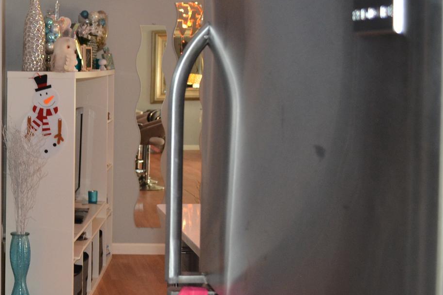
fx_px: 824
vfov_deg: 20.1
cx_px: -31
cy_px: 52
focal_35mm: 67
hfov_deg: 27.8
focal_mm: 20
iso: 800
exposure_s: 1/60
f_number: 3.8
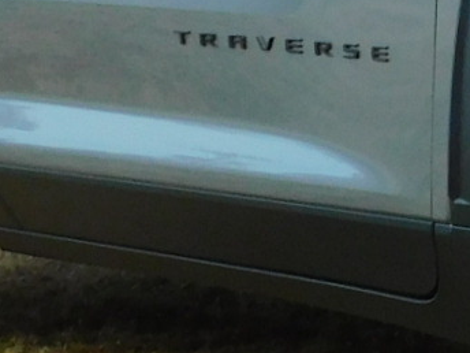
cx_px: 844
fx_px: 2688
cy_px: -56
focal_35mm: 198
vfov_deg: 7.4
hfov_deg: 9.5
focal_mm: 5.4
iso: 125
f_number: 3.5
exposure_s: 1/500
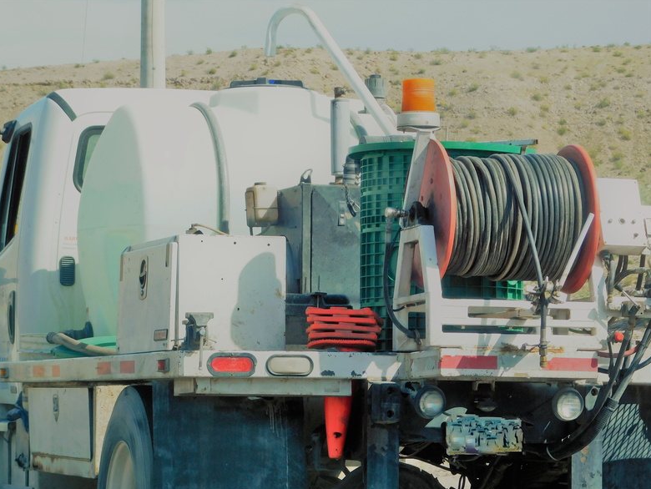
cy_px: 245
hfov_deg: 13.2
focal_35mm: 150
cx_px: 323
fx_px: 2823
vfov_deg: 9.9
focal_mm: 26.3
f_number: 5.1
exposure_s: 1/400
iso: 125
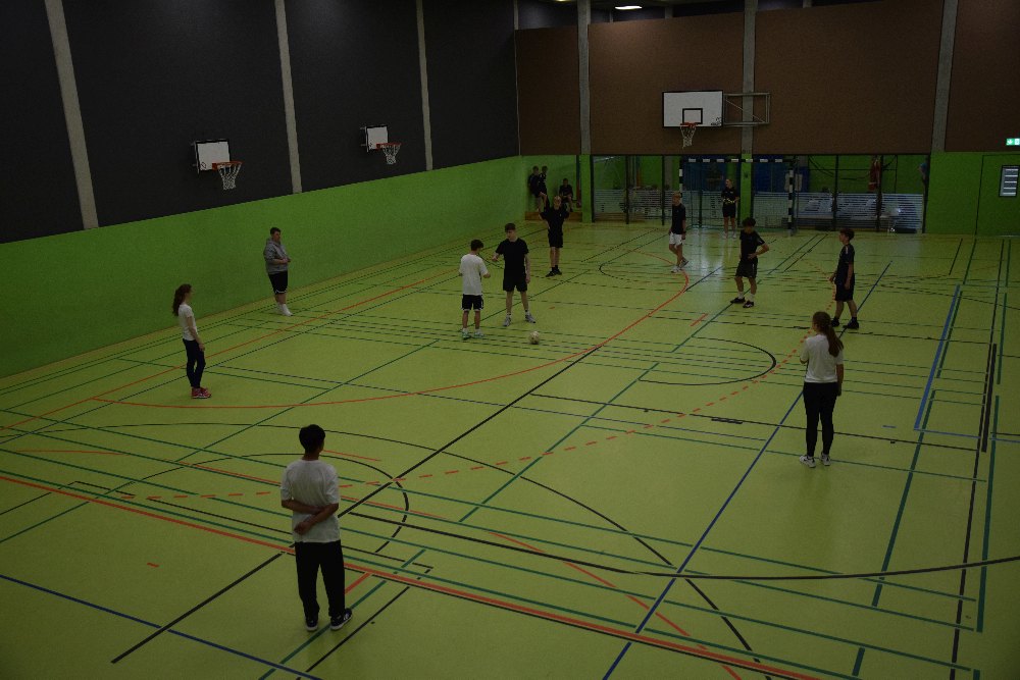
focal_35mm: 33
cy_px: 340
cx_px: 510
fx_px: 935
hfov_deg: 57.2
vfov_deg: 40.0
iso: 1100
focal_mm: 22
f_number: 3
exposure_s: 1/500
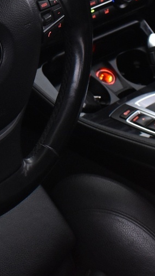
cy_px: 52
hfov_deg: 13.1
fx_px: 658
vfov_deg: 23.3
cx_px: -29
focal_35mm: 90
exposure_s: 1/8
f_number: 5.6
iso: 1250
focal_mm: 18
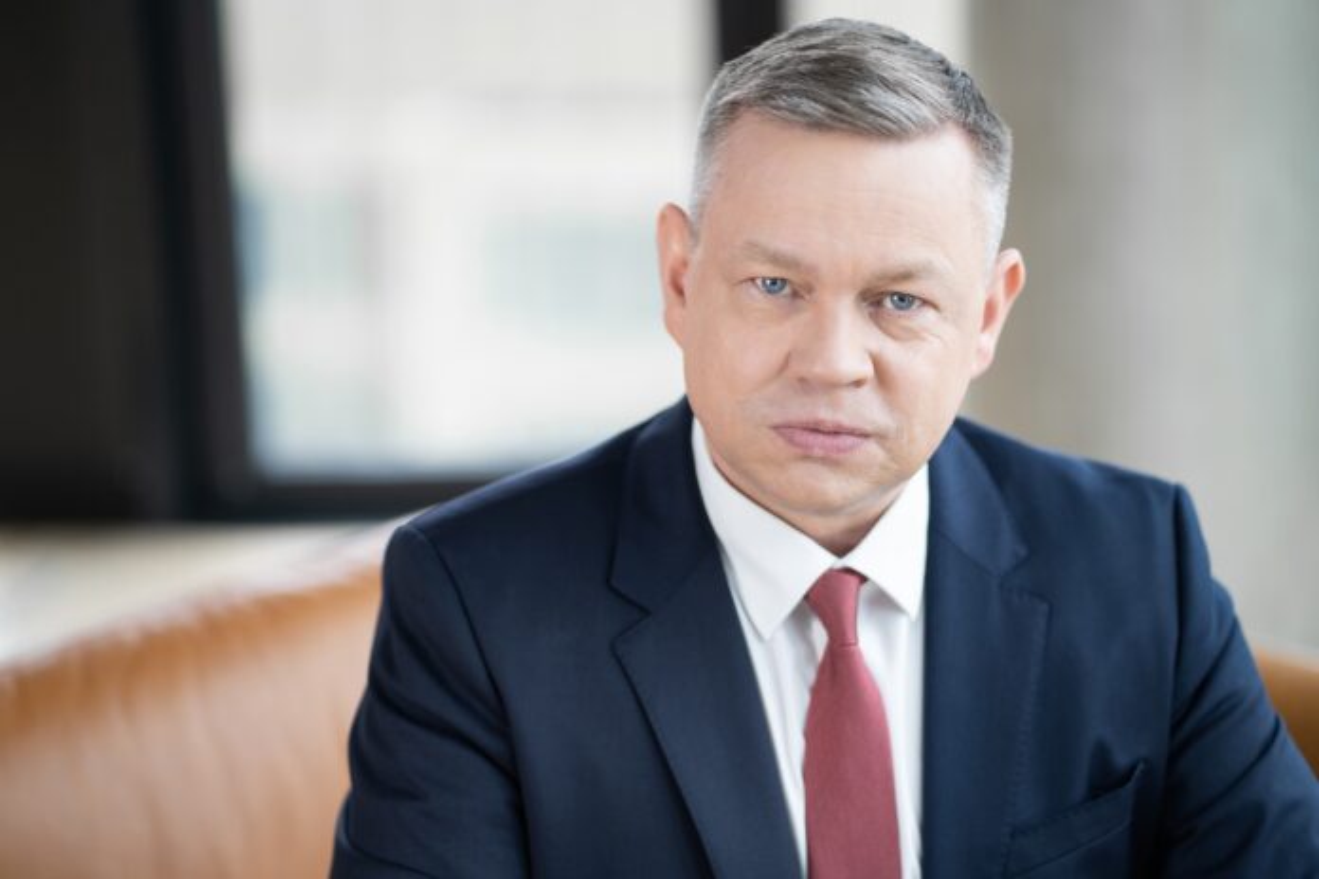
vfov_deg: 16.1
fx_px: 3114
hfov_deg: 23.9
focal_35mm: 85
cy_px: 440
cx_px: 660
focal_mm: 85
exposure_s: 1/160
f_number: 2
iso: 400
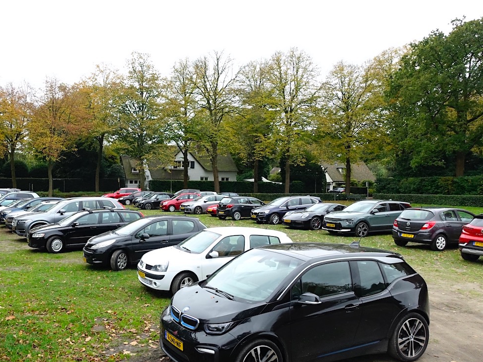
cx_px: 142
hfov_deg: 53.7
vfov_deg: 42.9
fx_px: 460
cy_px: 200
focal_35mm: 33
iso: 800
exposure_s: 1/500
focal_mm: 8.8
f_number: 4
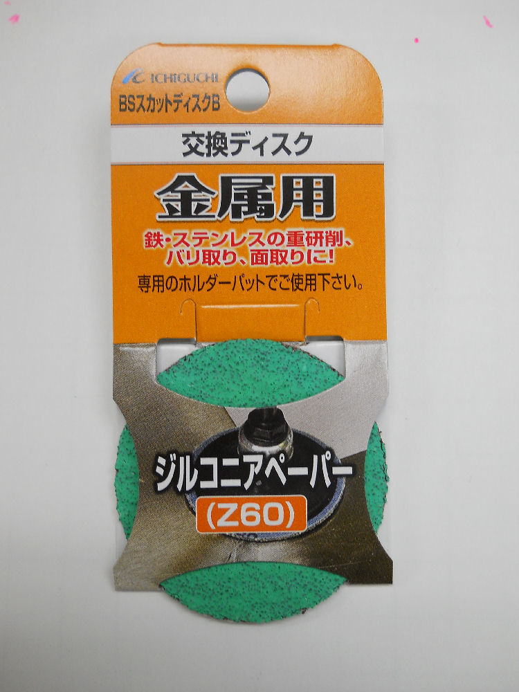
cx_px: 260
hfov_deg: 35.1
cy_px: 346
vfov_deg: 45.8
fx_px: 820
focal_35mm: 41
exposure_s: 1/30
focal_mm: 6.72
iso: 125
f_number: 3.1
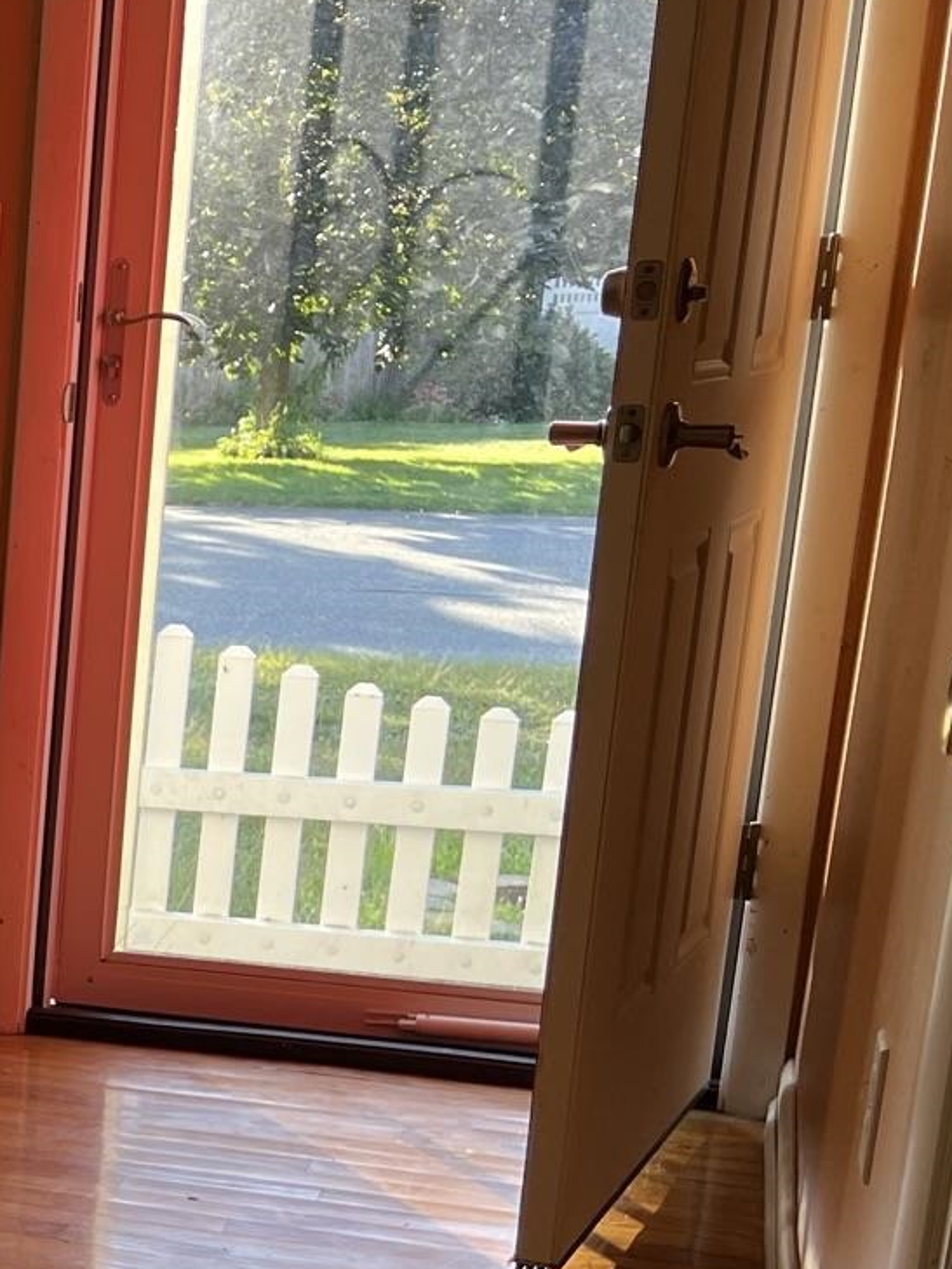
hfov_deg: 16.5
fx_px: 2676
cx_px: -809
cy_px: 980
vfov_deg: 26.3
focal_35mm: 73
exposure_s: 1/181
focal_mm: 5.7
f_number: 1.5
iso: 40
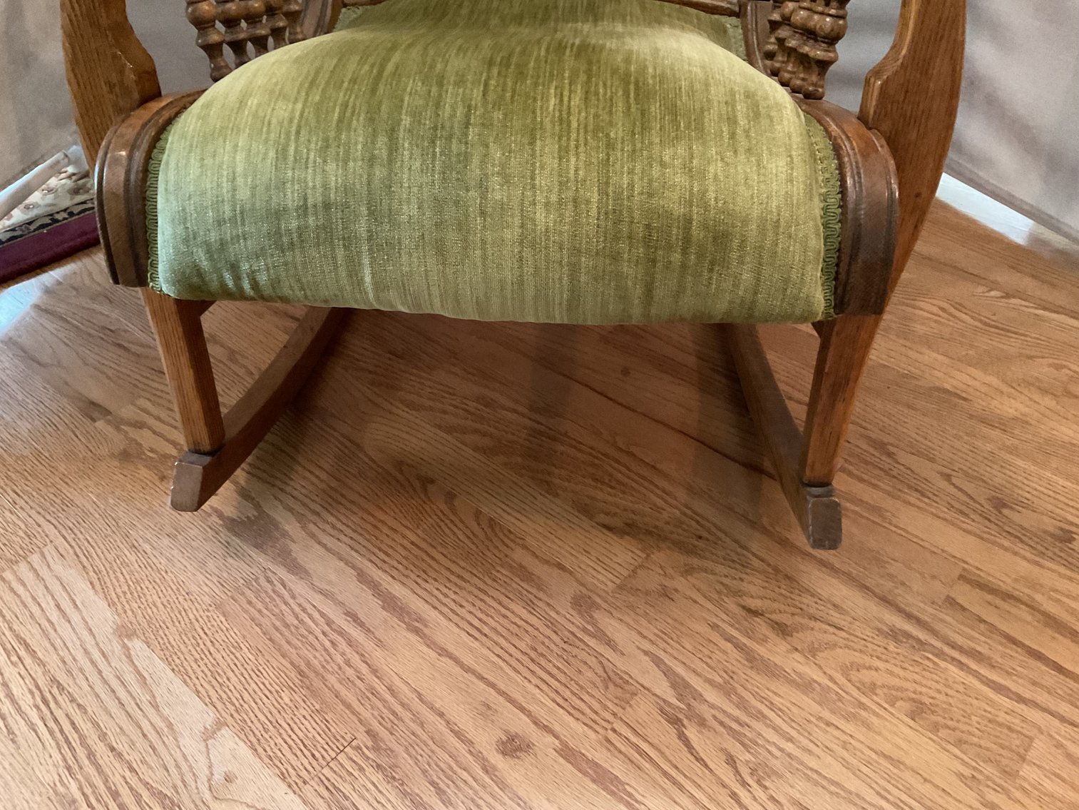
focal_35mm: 29
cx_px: 540
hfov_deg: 61.7
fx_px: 904
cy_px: 405
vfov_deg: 48.2
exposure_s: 1/30
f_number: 1.8
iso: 500
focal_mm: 3
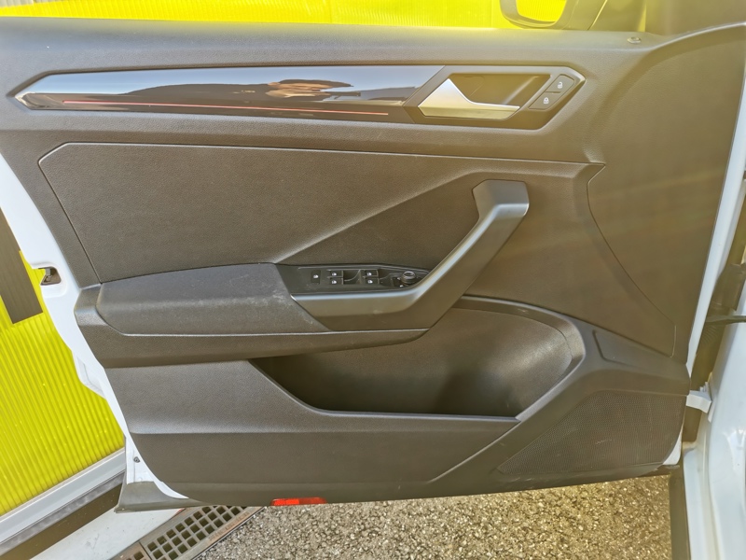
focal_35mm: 27
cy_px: 280
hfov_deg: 65.3
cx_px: 373
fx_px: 582
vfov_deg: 51.4
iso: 50
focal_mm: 5.58
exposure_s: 1/99.9
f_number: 1.8
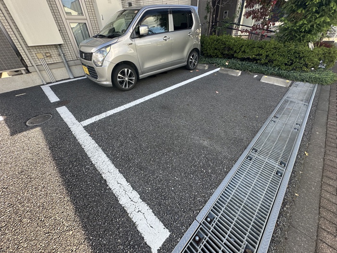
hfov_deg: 102.1
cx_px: 168
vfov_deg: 85.7
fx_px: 136
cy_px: 126
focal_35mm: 14
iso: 40
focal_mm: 2.22
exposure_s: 1/147
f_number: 2.2
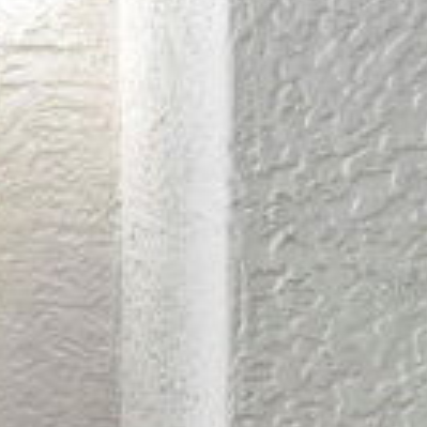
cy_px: 286
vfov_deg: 34.3
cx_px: -250
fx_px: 684
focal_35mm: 49
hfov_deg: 24.6
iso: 6400
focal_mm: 16
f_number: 4
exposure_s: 1/160
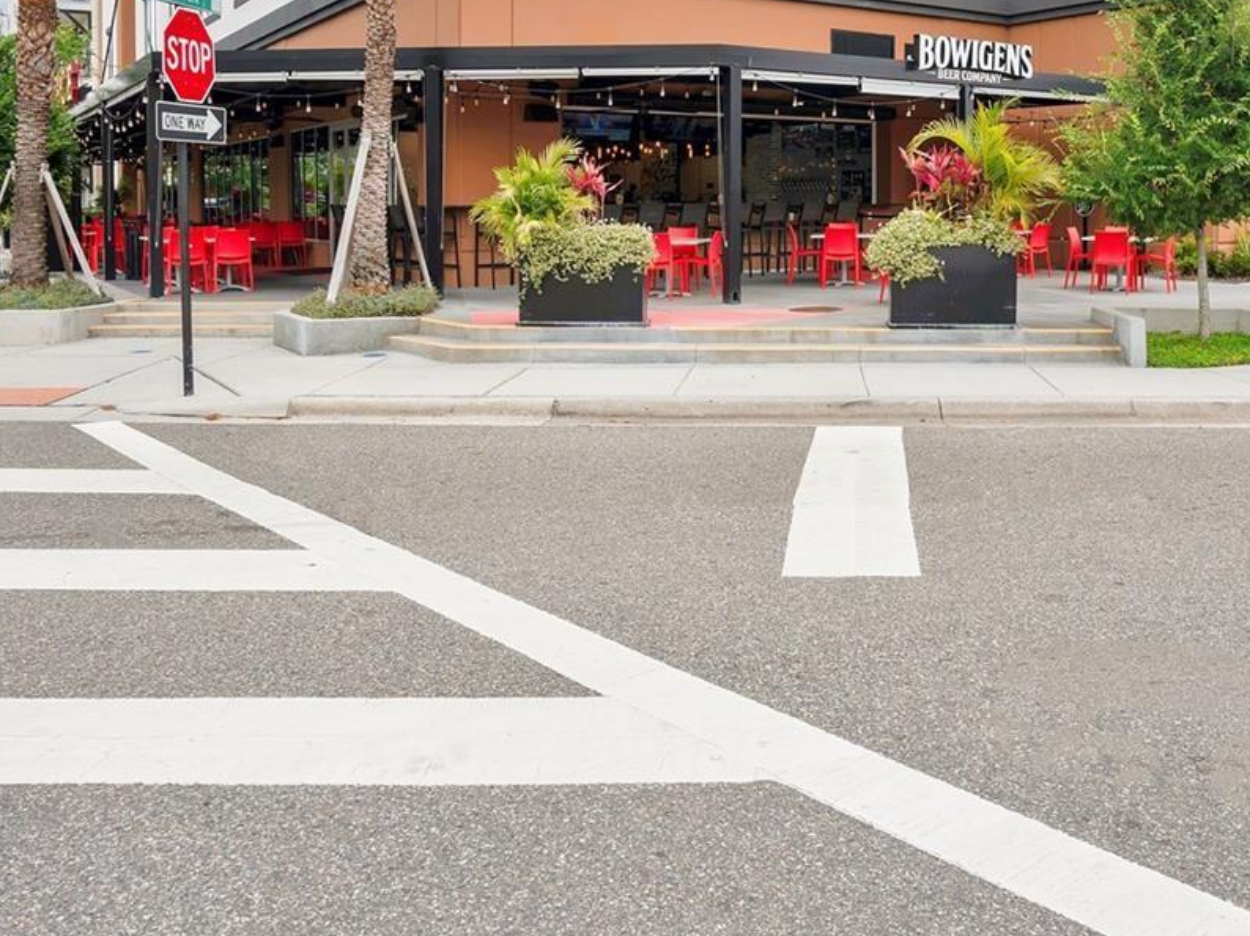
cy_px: 263
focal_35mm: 31
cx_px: 867
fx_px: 1119
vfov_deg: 44.3
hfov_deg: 56.7
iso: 100
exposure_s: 1/125
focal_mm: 16
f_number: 9
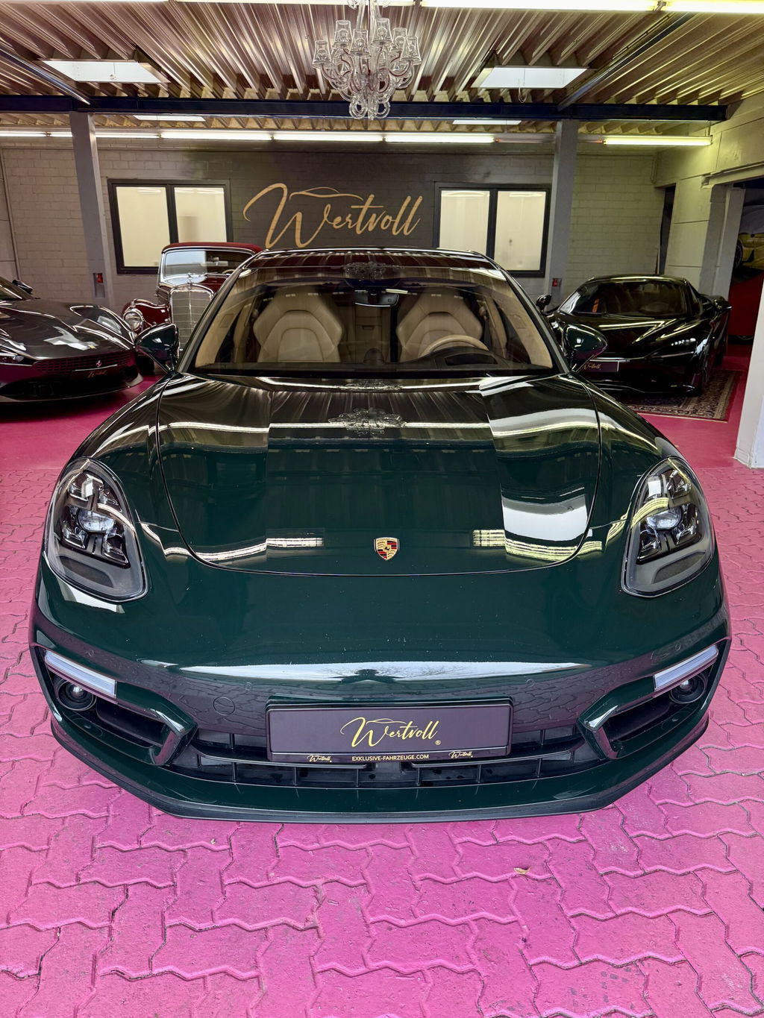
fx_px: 706
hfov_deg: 56.8
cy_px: 509
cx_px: 382
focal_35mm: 24
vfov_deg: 71.6
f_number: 1.78
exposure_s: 1/100
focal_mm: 6.76
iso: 125
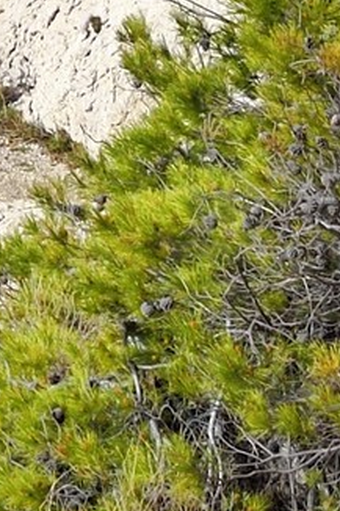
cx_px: -700
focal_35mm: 280
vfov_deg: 6.8
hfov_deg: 4.7
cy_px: -874
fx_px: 3971
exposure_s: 1/250
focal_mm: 38
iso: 200
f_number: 11
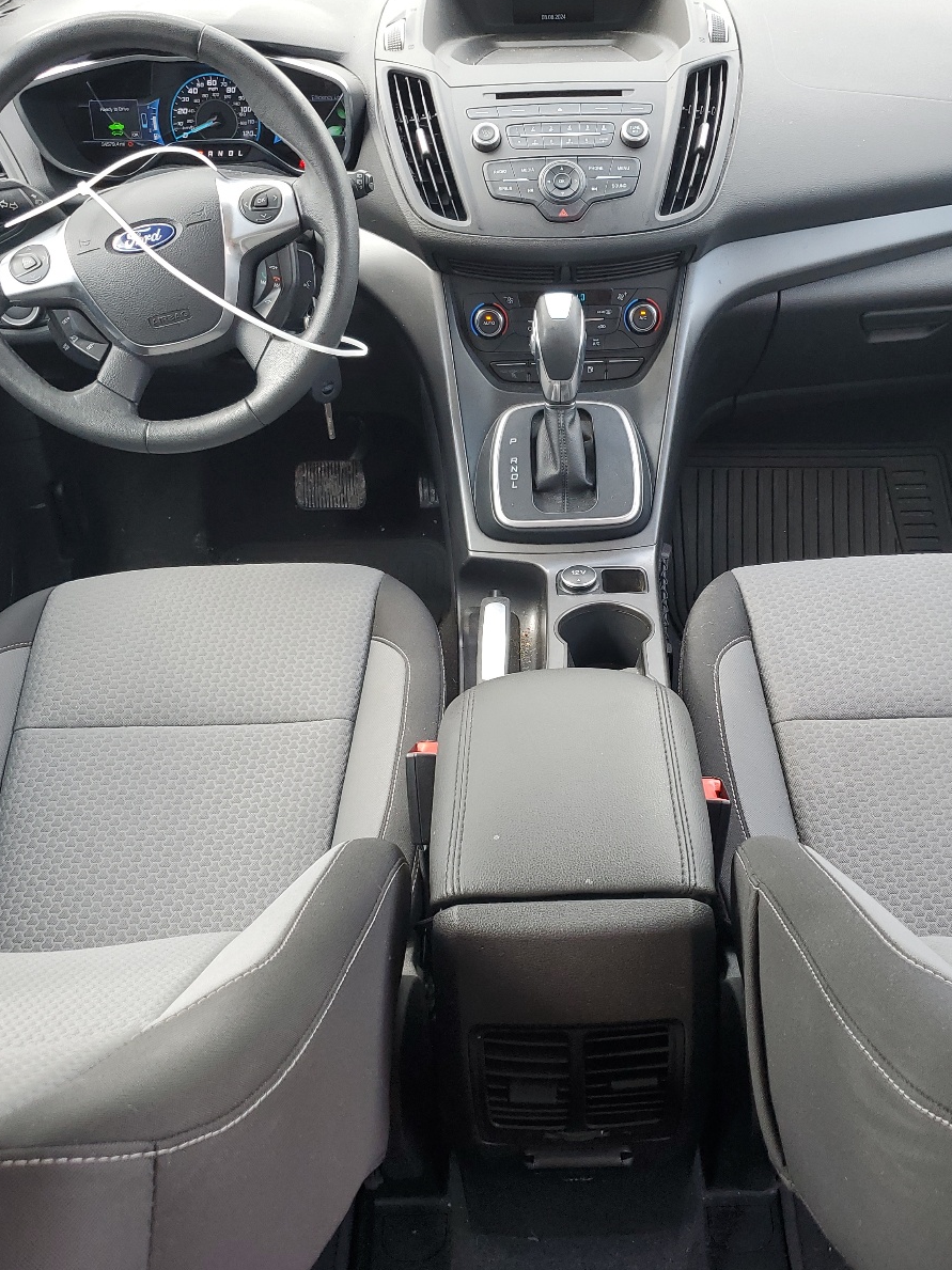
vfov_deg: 52.6
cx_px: 568
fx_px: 1284
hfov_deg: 40.5
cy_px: 633
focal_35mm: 35
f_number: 1.5
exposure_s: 1/120
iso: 52
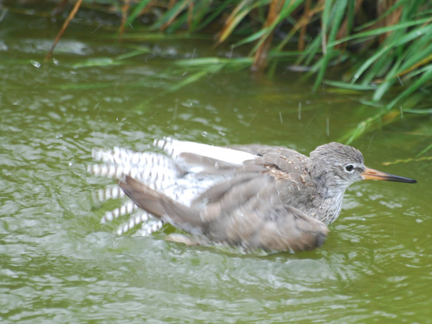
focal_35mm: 579
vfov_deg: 2.6
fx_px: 7227
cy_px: 167
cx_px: 287
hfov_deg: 3.4
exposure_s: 1/125
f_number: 5.6
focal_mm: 300
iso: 360
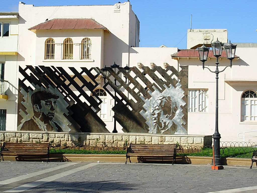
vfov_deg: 21.0
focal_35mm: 70
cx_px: 128
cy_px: 96
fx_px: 520
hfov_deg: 27.8
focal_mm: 11.5
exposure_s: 1/886
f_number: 3.5
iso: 50
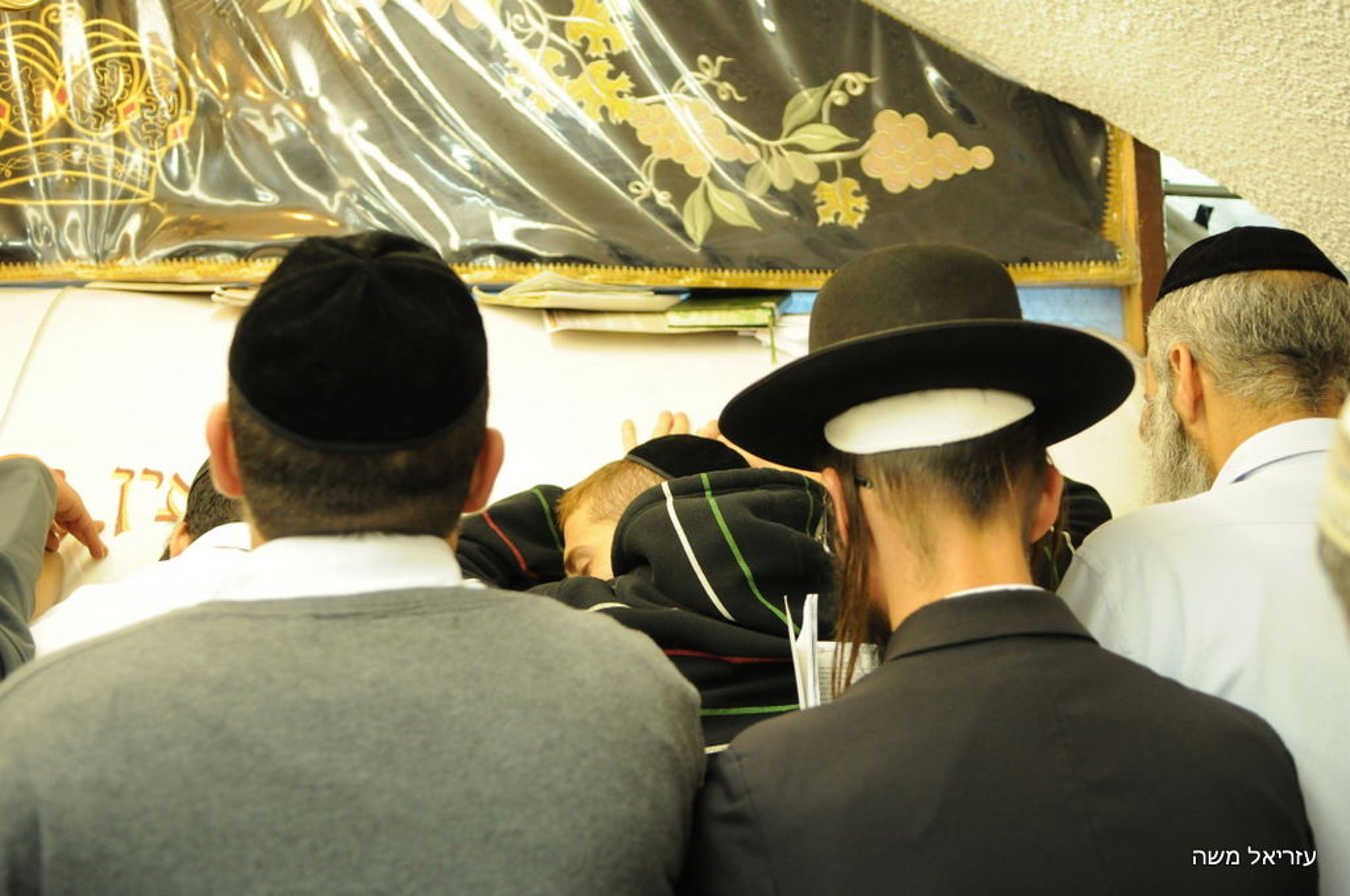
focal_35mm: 45
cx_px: 675
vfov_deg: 29.8
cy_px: 448
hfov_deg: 43.7
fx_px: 1685
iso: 1000
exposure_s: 1/160
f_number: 2.8
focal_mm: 30
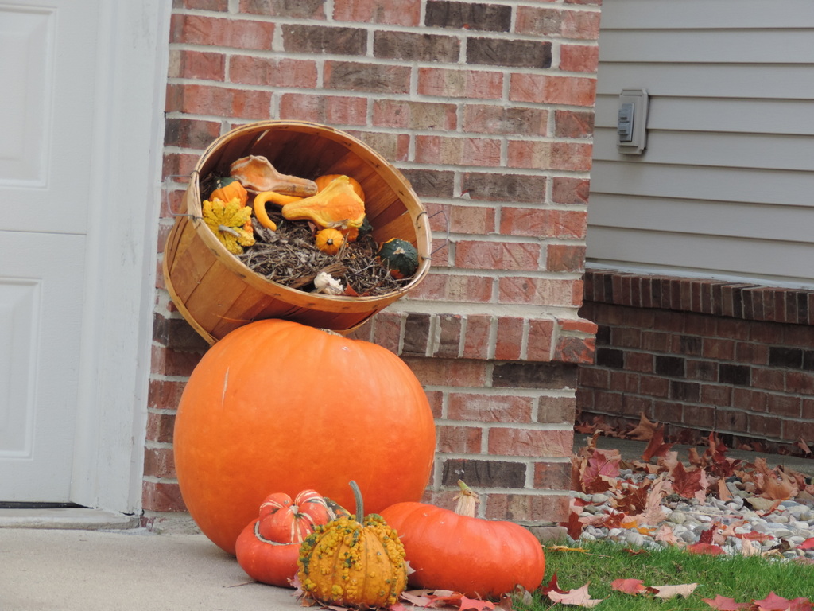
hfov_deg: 9.9
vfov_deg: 7.4
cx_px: 407
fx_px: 4703
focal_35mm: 200
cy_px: 306
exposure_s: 1/125
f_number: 4.6
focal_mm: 35.6
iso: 200
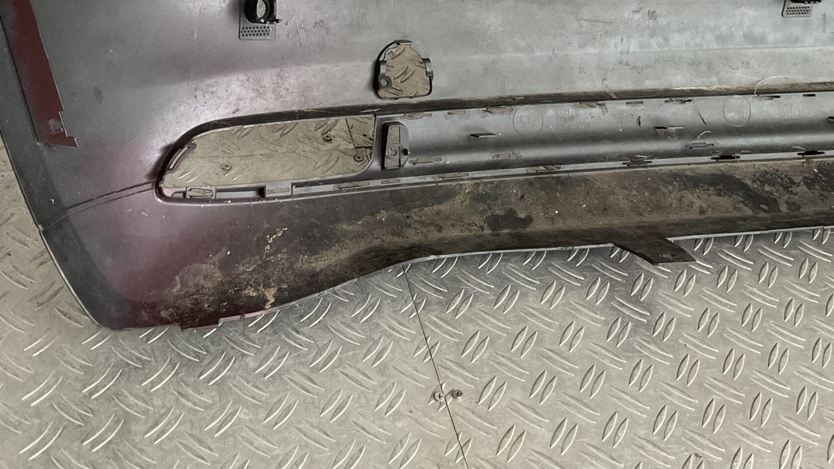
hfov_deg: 42.8
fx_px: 1062
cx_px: 378
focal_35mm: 48
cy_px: 7
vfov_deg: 23.9
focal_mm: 3
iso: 200
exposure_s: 1/60
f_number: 1.8
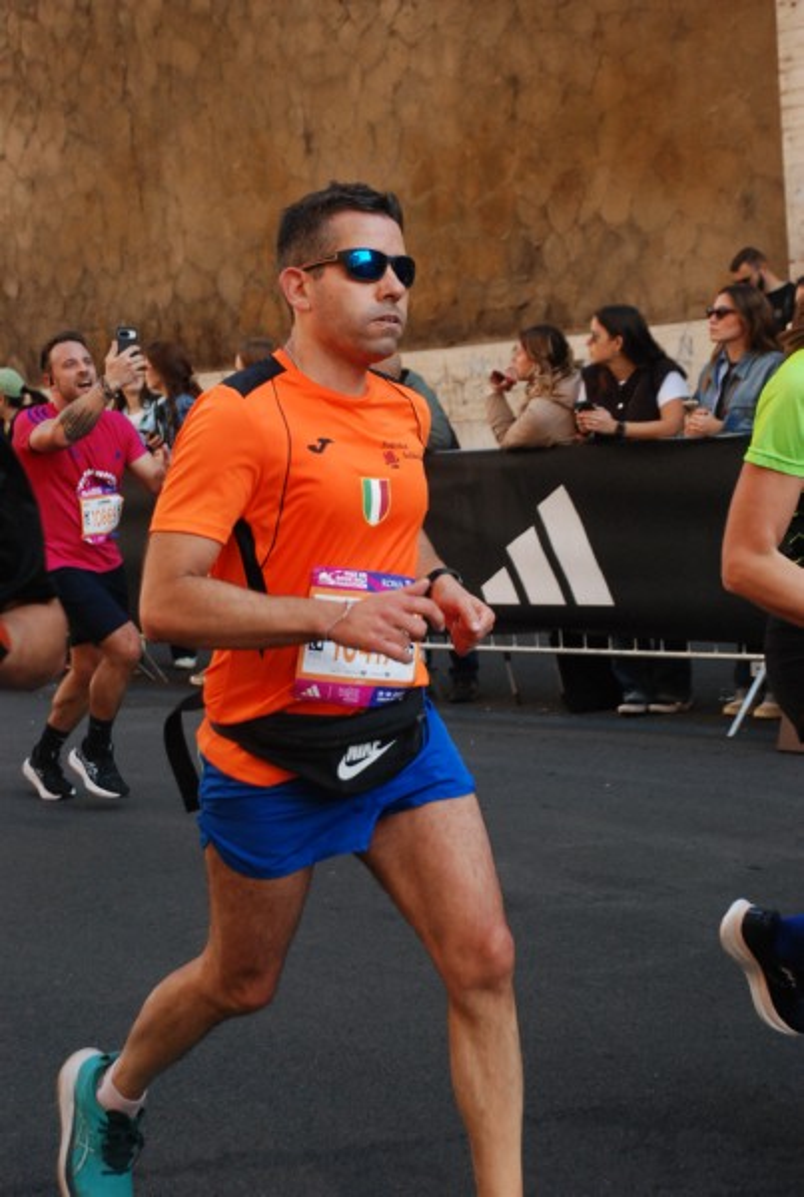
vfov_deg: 26.9
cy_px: 598
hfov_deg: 18.3
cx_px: 402
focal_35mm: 75
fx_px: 2499
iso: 1000
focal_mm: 50
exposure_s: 1/800
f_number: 5
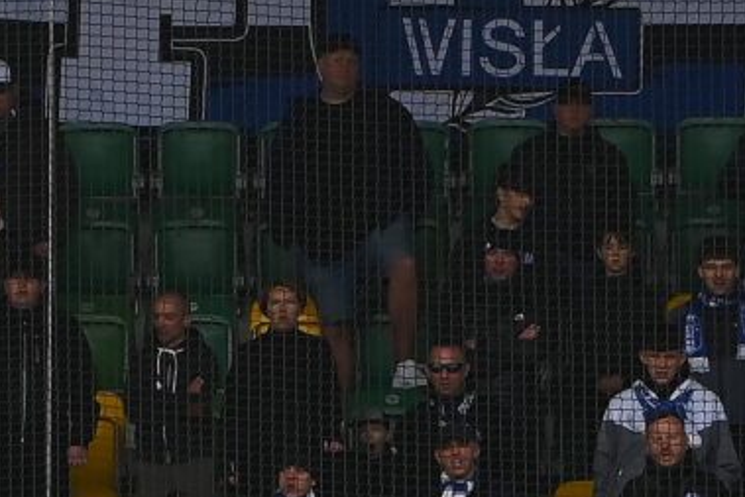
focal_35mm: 1350
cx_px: 86
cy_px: 1105
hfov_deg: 1.5
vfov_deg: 1.0
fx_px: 27947
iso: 400
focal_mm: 200
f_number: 4
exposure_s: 1/1000
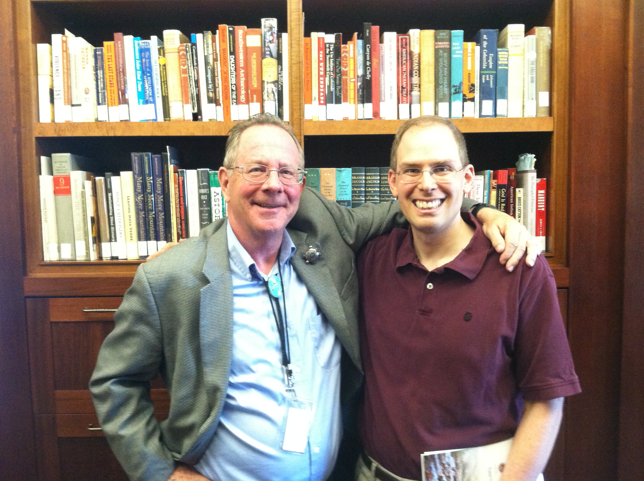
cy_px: 240
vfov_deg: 40.6
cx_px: 322
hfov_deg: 52.7
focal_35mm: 35
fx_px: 650
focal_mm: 3.85
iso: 400
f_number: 2.8
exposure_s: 1/15
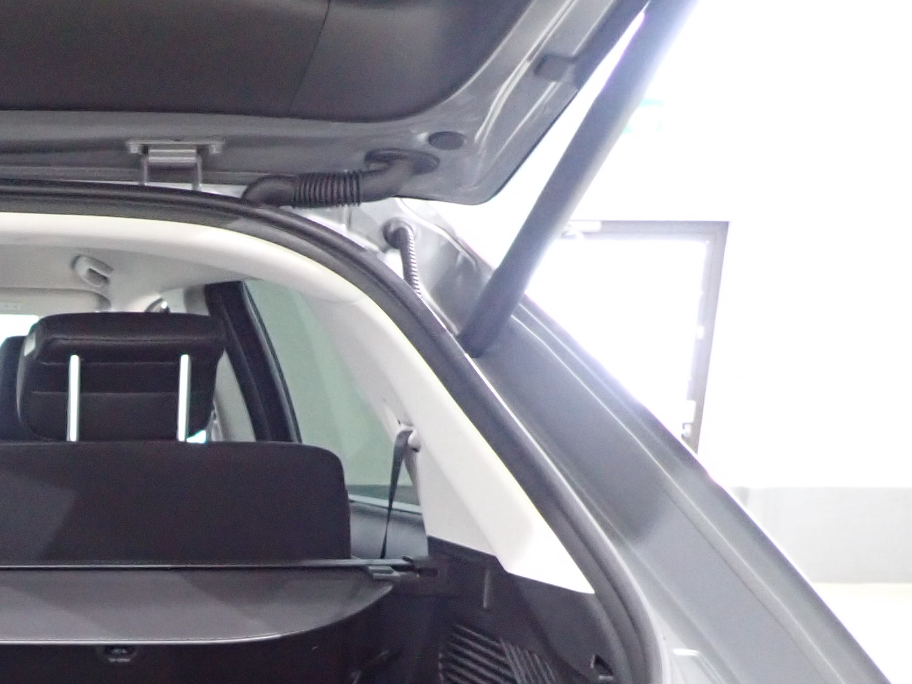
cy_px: 748
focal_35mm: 59
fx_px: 1554
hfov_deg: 28.7
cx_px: -162
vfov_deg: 23.3
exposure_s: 1/30
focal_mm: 4.5
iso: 800
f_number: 2
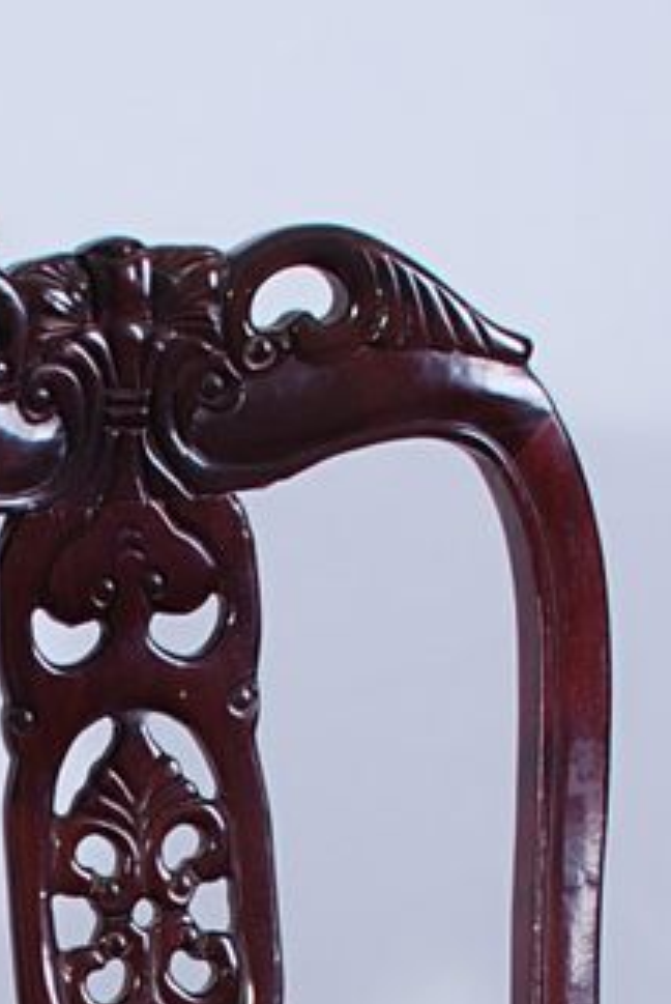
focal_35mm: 193
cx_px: -322
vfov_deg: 10.2
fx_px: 5384
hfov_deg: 7.0
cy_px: 1682
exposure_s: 1/8
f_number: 10
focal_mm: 26
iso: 100
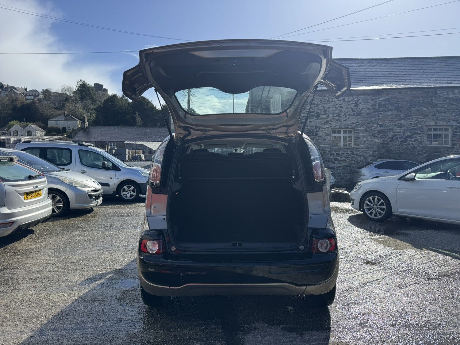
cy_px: 172
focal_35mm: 24
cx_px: 230
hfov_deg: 71.6
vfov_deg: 56.8
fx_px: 319
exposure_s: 1/3597
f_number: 1.78
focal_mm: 6.76
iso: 80
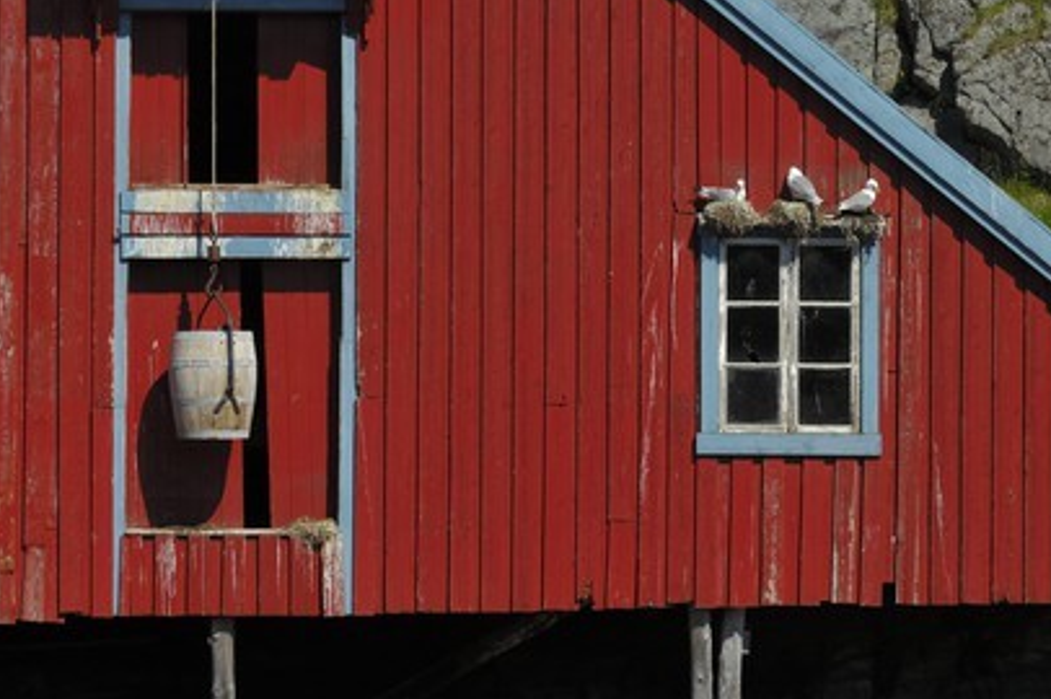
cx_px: 540
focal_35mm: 164
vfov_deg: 8.4
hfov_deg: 12.6
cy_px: 339
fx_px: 4770
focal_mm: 105
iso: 100
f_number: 8.5
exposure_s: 1/320
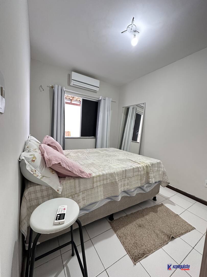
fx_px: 112
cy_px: 138
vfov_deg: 102.1
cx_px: 104
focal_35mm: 14
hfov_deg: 85.7
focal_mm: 2.22
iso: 640
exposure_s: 1/60
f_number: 2.2
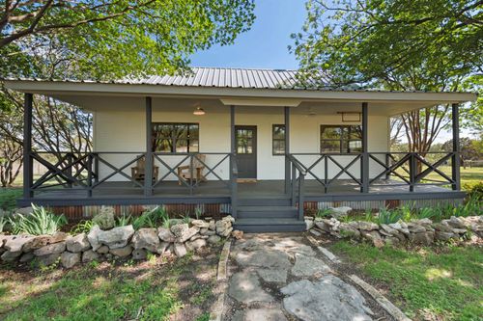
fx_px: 188
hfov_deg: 104.3
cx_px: 242
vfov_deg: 81.2
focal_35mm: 14
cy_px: 160
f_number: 8
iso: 400
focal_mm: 14
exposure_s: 1/60
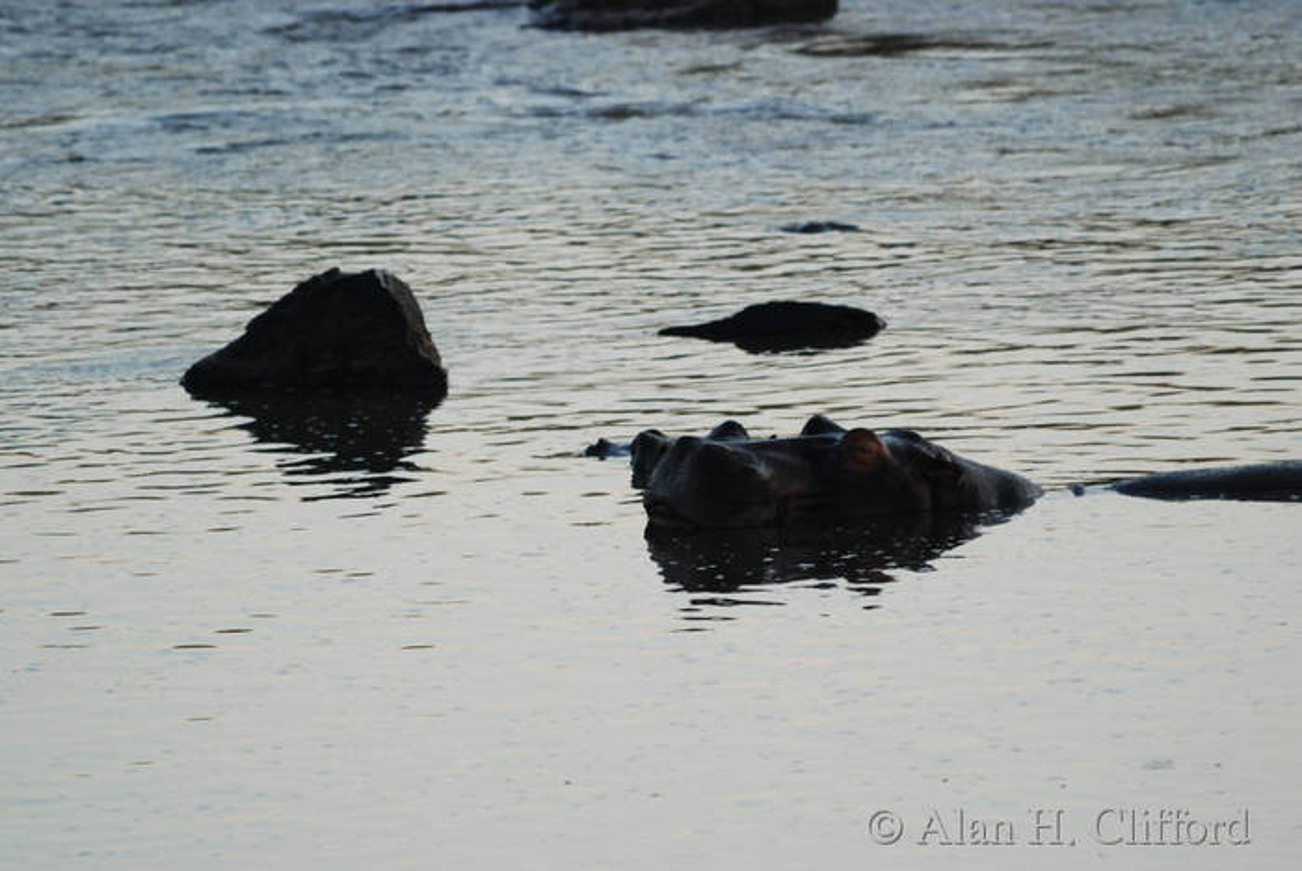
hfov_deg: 3.4
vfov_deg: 2.3
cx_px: 651
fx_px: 21717
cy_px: 436
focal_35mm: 600
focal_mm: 400
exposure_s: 1/250
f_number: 5.6
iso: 720
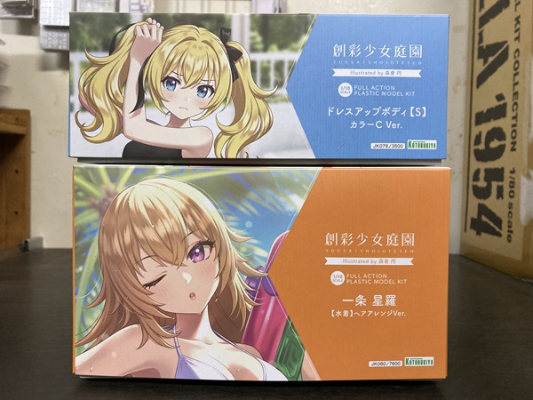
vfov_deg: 49.7
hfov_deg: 63.4
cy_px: 200
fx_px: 431
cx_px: 266
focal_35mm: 28
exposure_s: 1/60
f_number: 1.8
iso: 160
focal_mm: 3.99
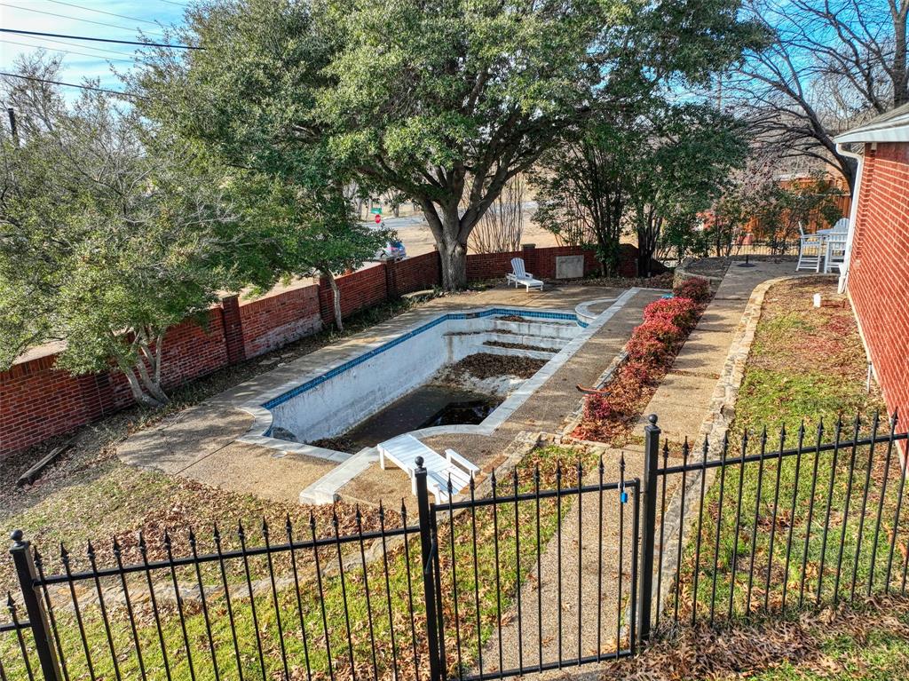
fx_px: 630
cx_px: 454
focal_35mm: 24
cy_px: 340
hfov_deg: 71.6
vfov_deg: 56.8
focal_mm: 12.3
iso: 300
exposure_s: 1/1250
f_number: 2.8
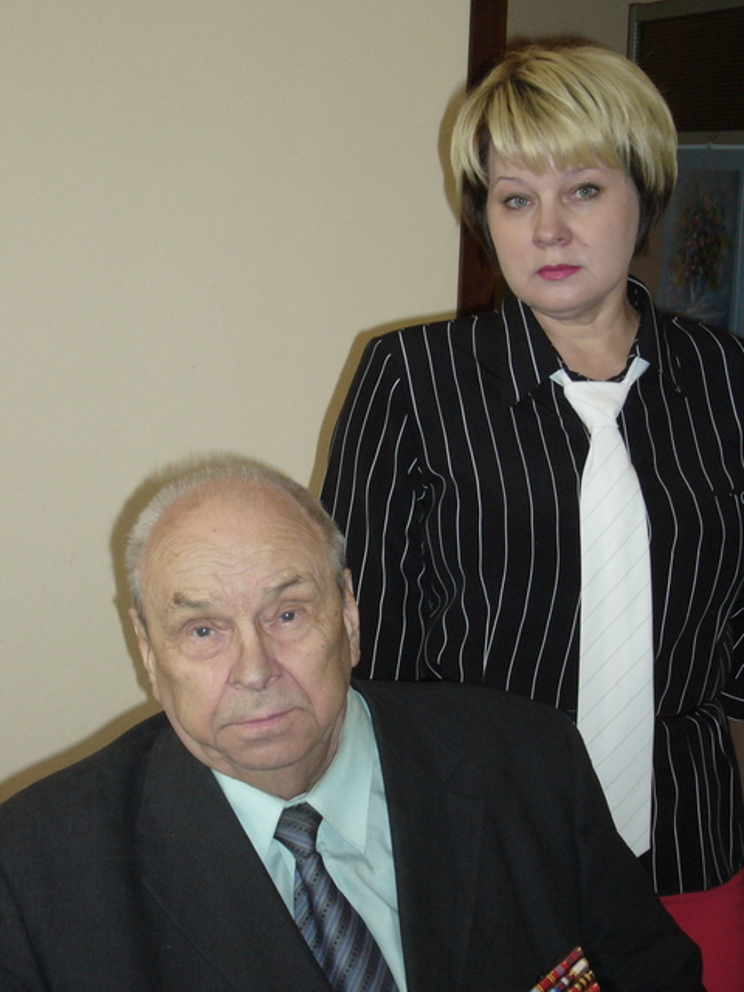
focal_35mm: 69
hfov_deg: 21.3
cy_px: 496
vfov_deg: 28.2
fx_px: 1977
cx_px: 372
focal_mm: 11.5
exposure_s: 1/60
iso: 200
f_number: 4
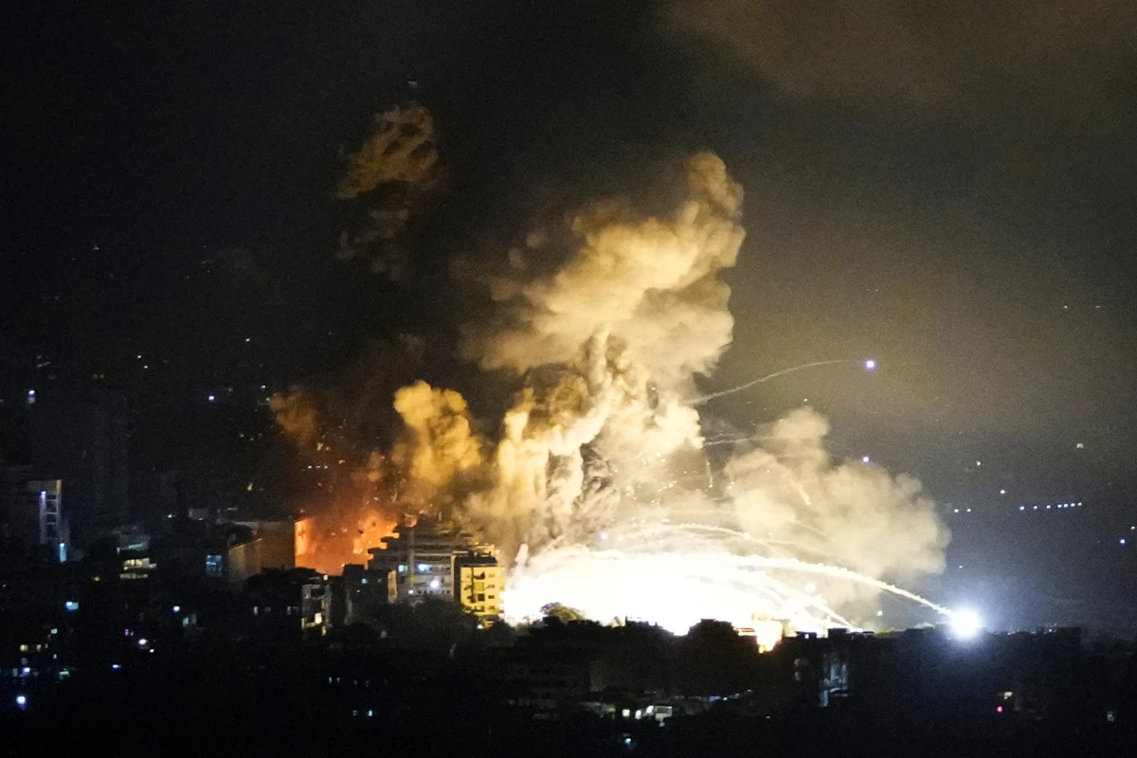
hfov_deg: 28.8
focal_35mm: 70
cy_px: 379
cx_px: 568
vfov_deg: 19.5
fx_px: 2211
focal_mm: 70
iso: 8000
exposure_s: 1/100
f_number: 2.8
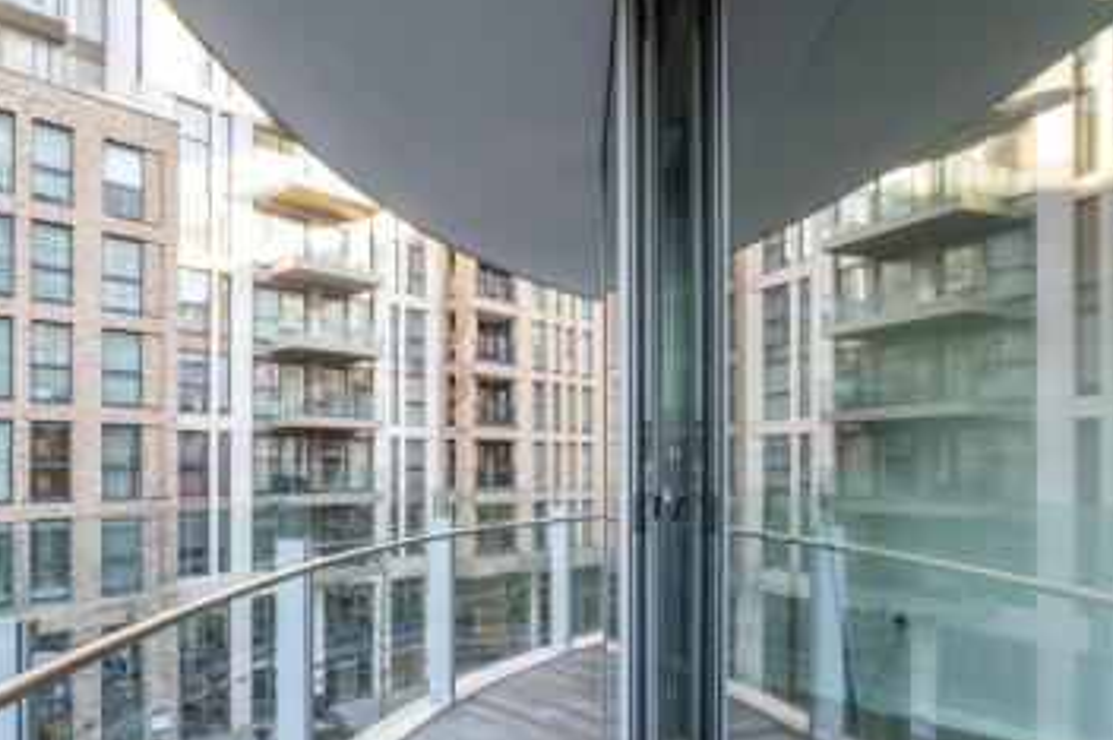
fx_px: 710
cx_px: 373
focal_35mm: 23
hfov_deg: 73.9
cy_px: 466
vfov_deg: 54.3
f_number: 8
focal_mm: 11
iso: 320
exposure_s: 1/30
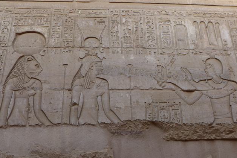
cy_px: 75
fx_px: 263
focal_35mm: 40
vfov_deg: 33.4
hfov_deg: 48.4
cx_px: 124
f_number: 2.8
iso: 80
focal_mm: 6.9
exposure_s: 1/125
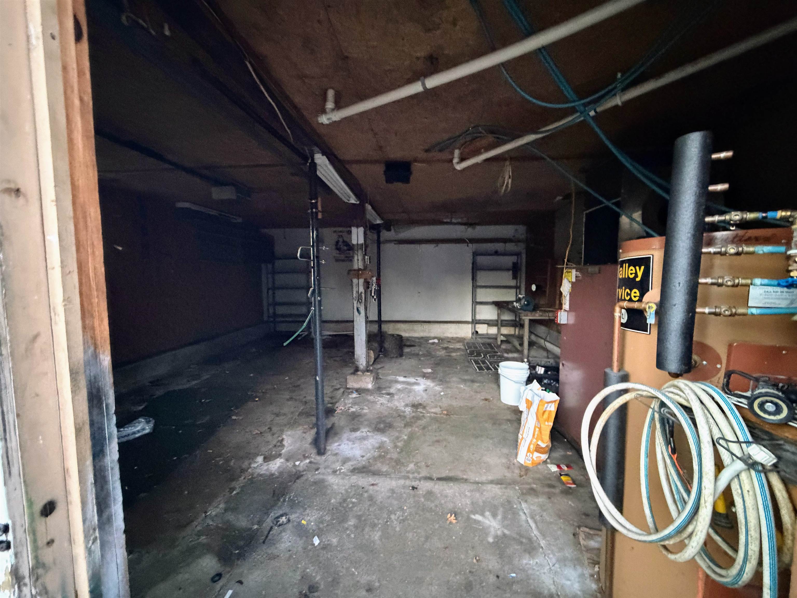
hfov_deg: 102.1
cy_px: 299
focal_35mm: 14
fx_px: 322
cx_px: 398
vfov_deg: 85.7
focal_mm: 2.22
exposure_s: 1/35
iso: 1600
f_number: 2.2
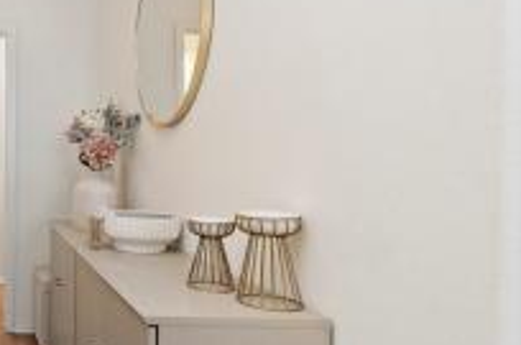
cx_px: -42
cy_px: 146
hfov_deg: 46.1
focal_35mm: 31
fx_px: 448
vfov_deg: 42.0
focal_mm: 14
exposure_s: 1/15
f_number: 10
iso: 500
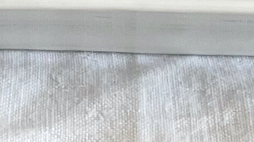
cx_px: -63
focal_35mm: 239
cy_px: -255
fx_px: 1609
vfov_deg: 4.9
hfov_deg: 8.9
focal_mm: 5.1
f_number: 1.6
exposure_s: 1/310
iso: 50
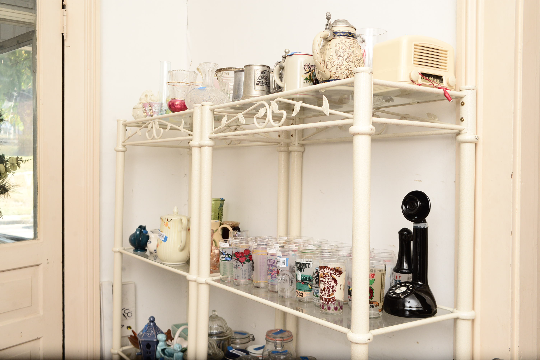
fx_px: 570
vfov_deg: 35.1
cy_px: 180
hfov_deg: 50.7
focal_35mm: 38
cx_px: 270
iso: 1600
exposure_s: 1/250
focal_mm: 38
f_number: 8
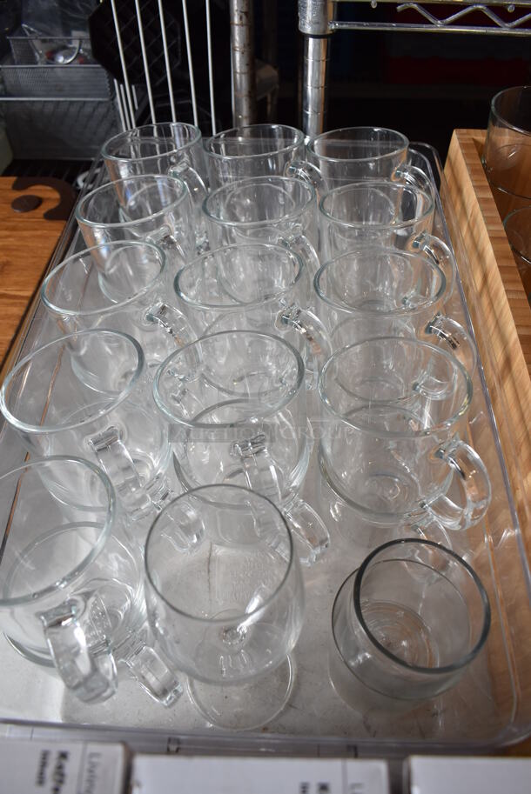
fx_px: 596
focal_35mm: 27
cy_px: 397
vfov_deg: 67.3
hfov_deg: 48.0
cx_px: 266
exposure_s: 1/125
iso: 400
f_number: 5.6
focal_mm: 18
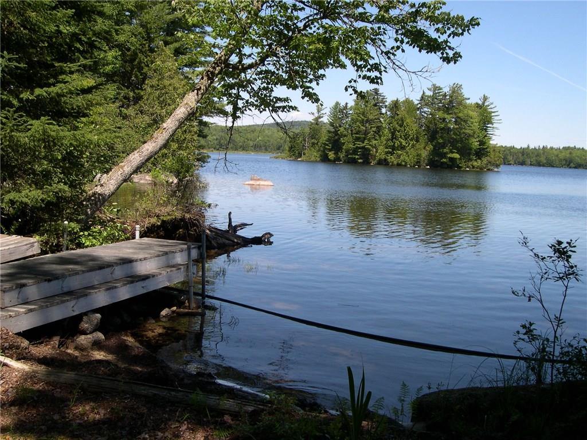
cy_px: 220
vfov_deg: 37.7
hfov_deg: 49.0
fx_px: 644
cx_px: 294
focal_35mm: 38
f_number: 7.6
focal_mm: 8
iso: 100
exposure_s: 1/126
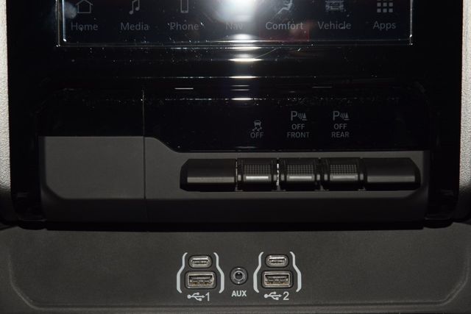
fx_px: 1374
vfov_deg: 13.0
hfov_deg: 19.5
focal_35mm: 105
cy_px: 157
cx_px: 236
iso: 100
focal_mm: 70
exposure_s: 1/125
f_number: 8
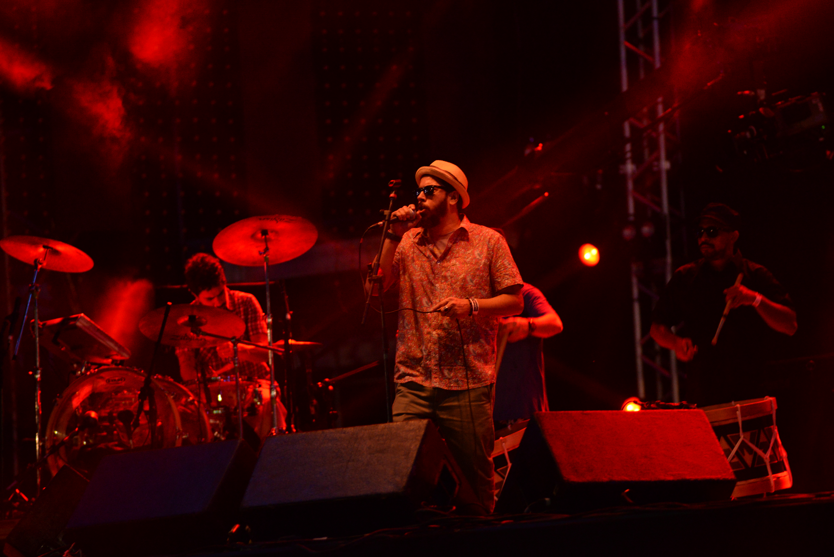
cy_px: 278
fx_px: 4171
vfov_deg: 7.6
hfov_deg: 11.4
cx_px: 417
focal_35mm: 180
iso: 3200
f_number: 2.8
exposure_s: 1/125
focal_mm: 180
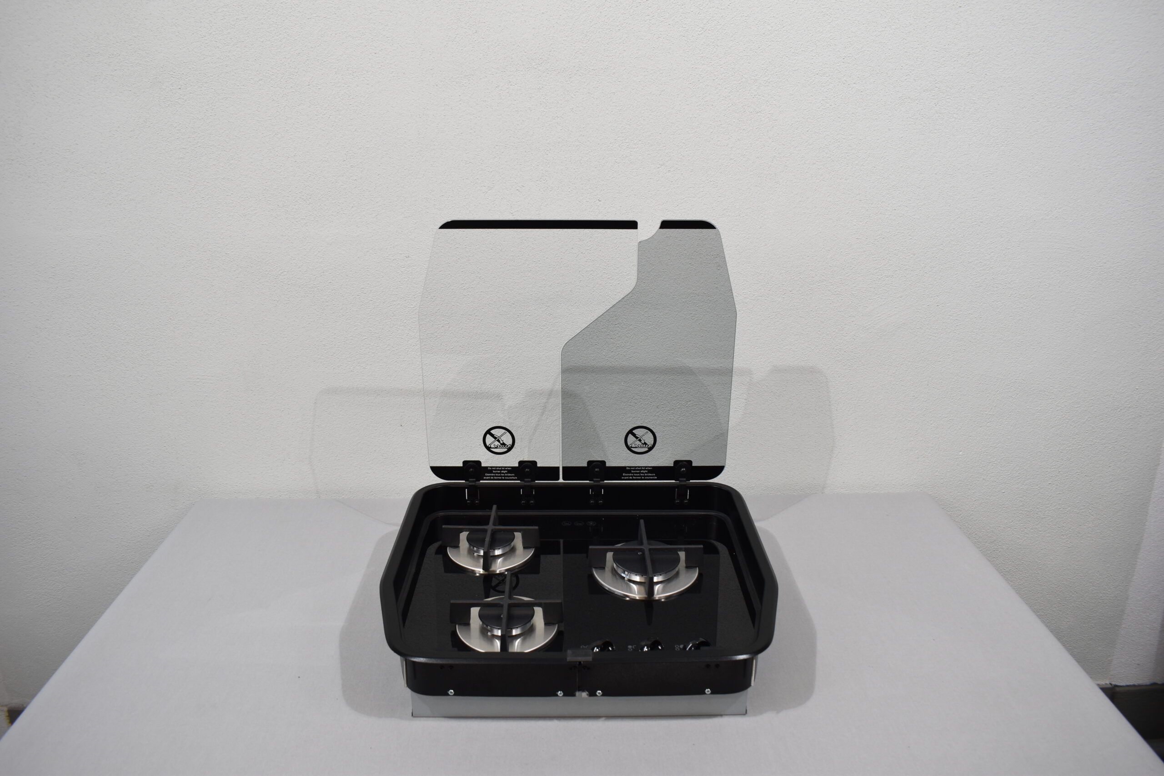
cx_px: 582
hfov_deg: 67.4
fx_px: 873
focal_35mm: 27
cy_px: 388
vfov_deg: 47.9
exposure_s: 1/100
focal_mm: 18
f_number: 5.6
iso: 400
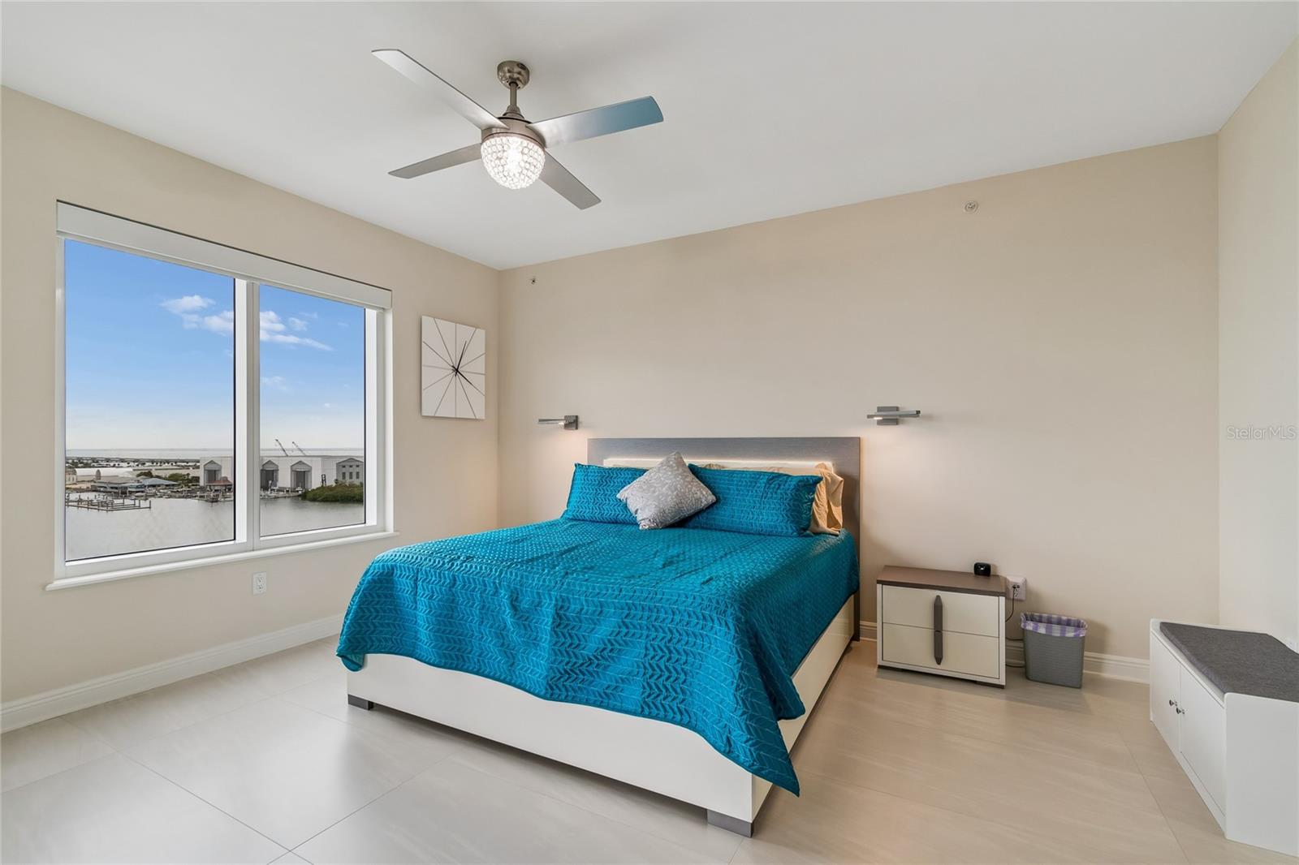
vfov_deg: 77.3
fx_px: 541
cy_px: 432
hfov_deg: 100.4
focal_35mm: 15
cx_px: 650
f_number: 7.1
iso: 100
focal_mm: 10
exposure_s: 1/80
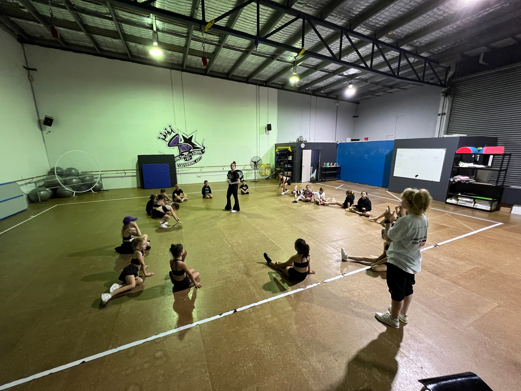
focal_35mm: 13
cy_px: 196
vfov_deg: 89.9
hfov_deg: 106.2
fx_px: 196
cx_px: 260
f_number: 1.8
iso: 500
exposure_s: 1/50
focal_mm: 1.57
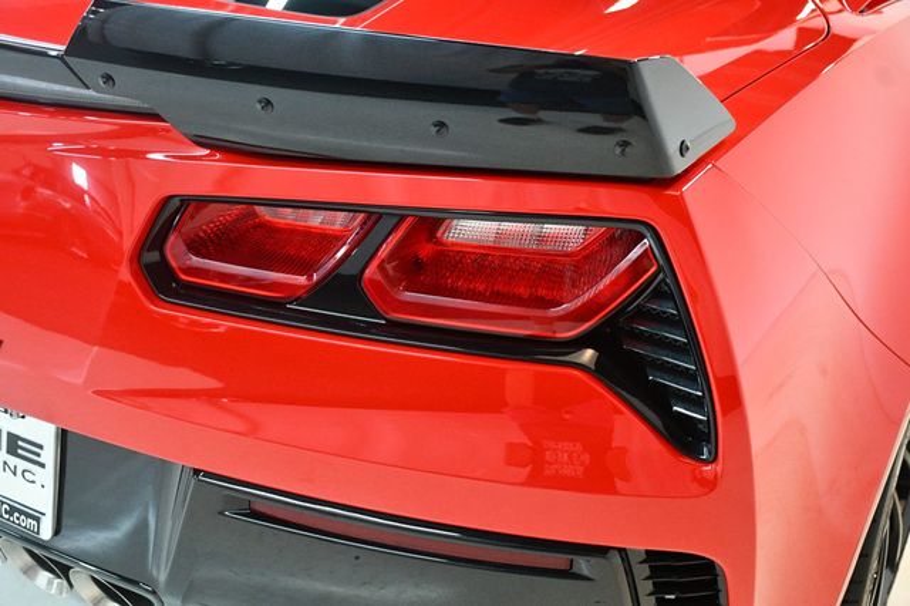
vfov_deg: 28.0
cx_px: 455
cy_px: 303
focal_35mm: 48
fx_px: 1213
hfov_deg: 41.1
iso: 3200
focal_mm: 32
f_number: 4
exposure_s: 1/80
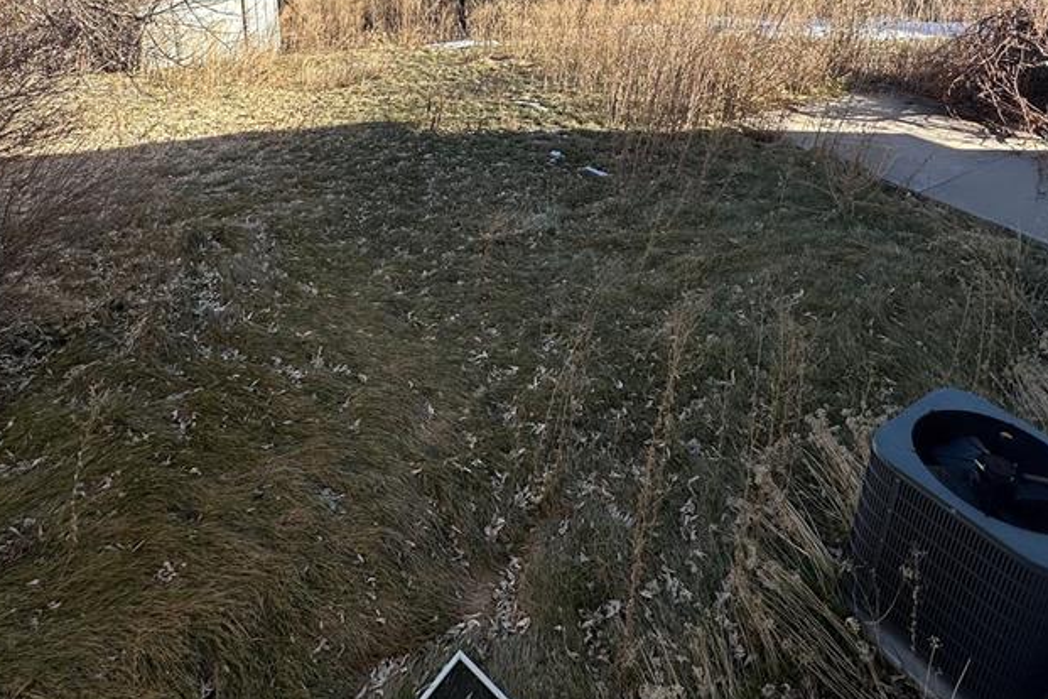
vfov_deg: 48.5
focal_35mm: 24
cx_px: 491
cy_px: 94
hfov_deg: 73.7
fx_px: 699
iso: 40
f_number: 2.2
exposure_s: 1/1006
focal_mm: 2.22
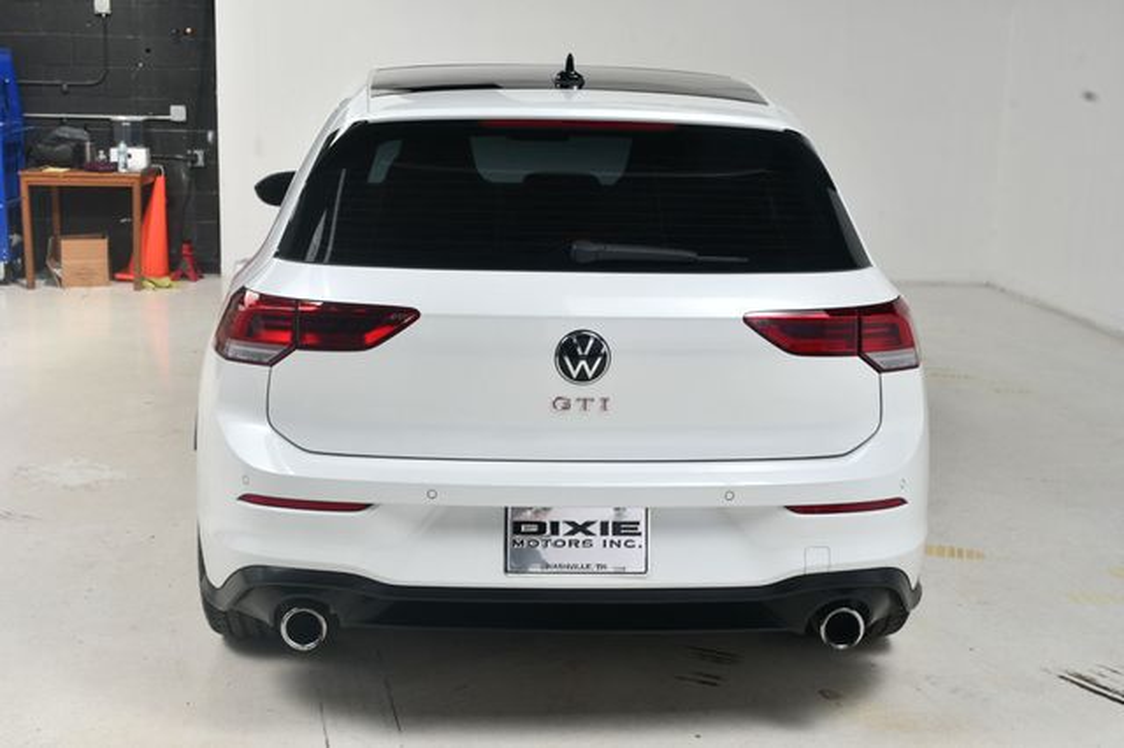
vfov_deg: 29.8
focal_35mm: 45
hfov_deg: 43.6
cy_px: 374
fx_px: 1404
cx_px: 562
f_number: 13
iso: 100
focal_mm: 30
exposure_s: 1/160
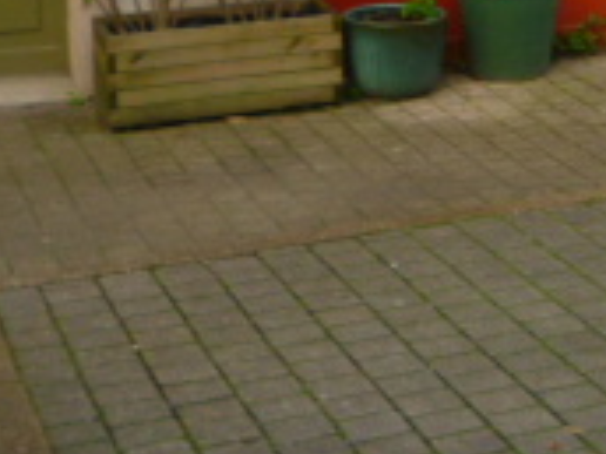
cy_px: -194
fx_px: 1891
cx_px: 944
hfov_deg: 16.4
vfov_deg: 13.1
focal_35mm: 108
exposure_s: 1/60
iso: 100
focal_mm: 5.2
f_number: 3.3
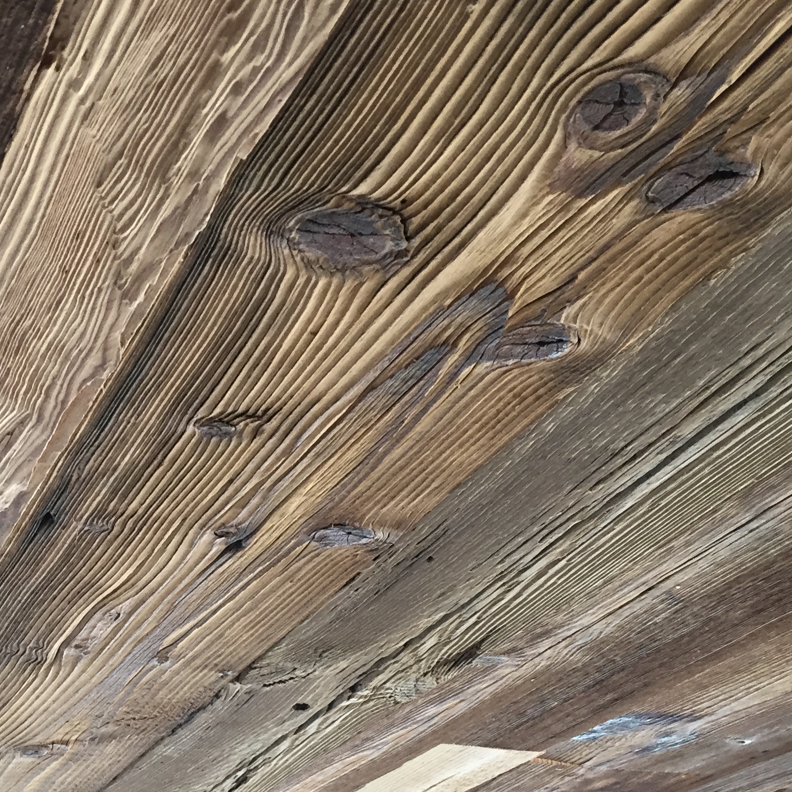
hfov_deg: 30.5
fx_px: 1424
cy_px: 594
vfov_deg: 30.6
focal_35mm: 55
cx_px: 186
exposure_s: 1/33
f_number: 2.2
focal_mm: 4.15
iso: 64
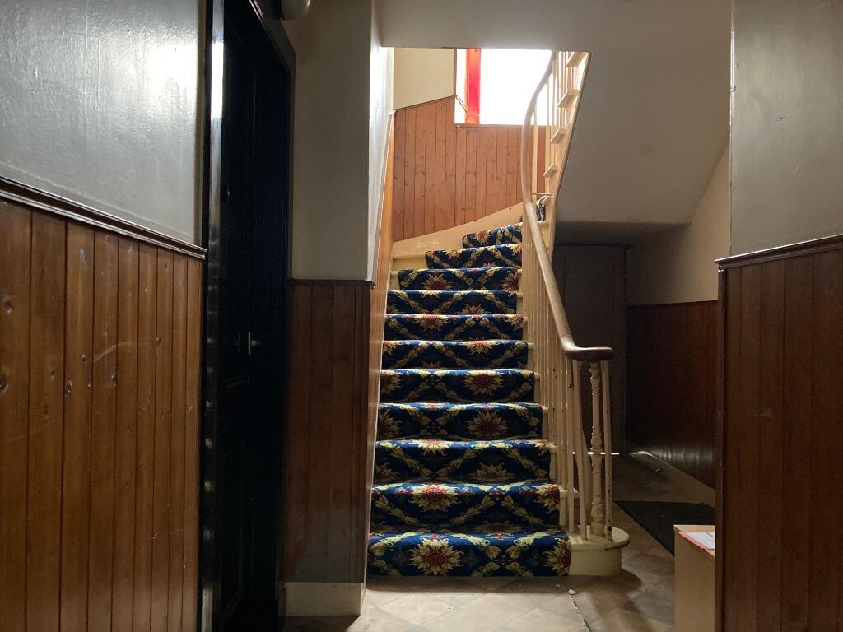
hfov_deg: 63.4
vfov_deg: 49.7
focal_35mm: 28
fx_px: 682
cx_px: 422
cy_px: 316
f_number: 1.8
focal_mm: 3.99
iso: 640
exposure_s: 1/24
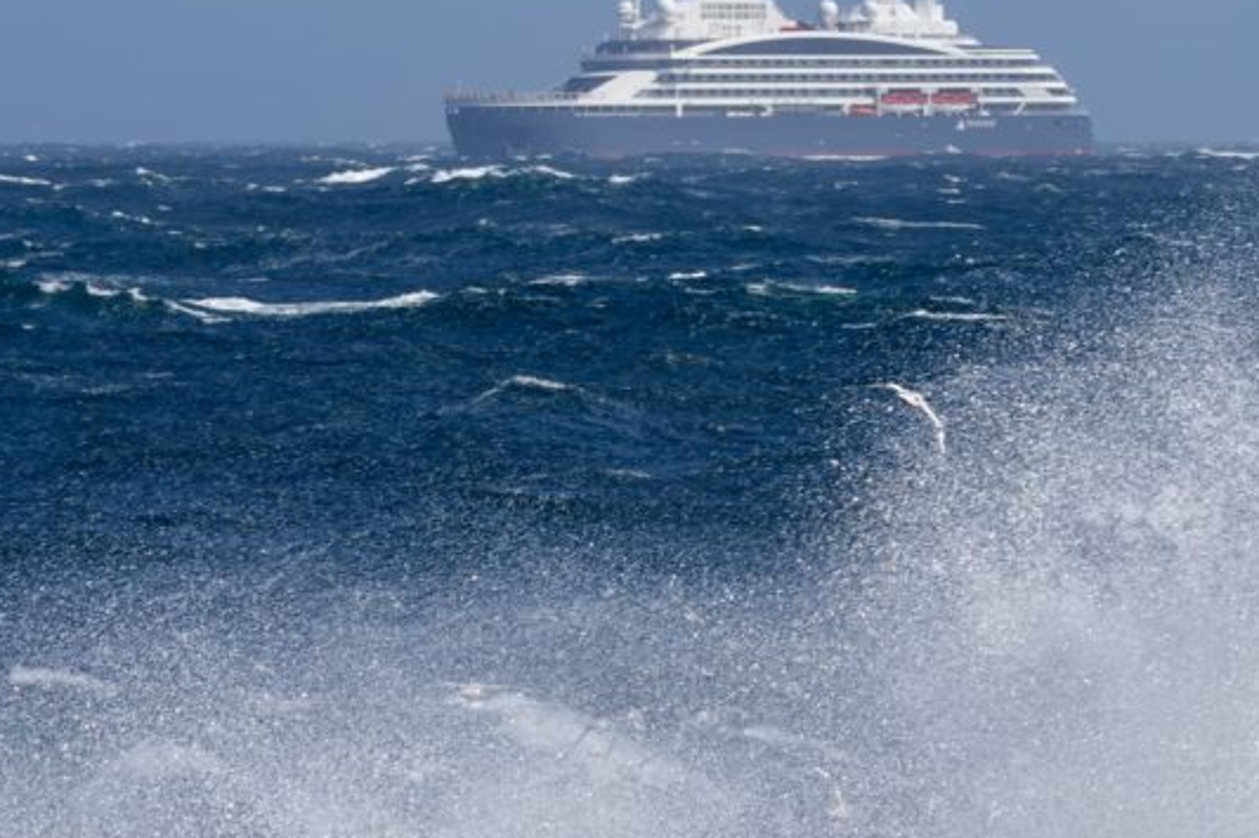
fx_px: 10348
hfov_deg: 7.0
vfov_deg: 4.6
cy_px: 471
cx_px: 857
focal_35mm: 296
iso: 100
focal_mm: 56.39
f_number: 4.5
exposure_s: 1/1000
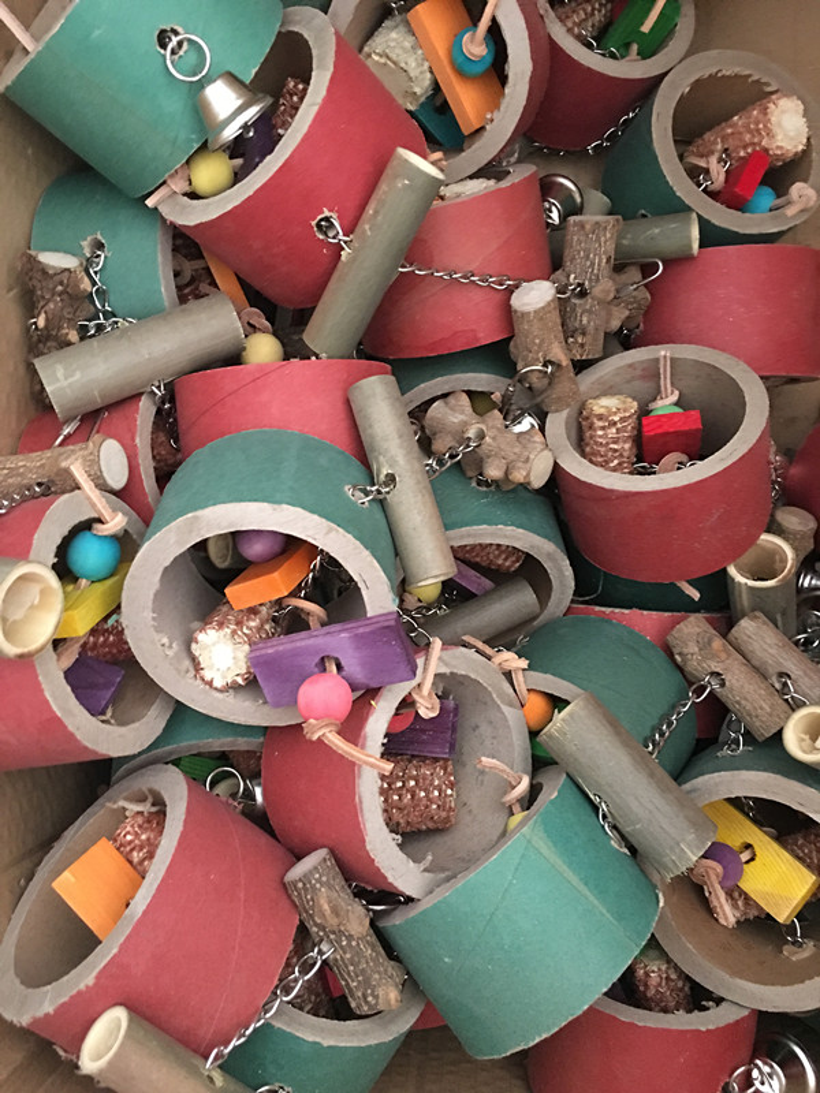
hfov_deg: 48.2
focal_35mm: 29
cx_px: 410
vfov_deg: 61.7
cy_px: 546
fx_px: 916
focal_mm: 4.15
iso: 160
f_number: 2.2
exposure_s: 1/8
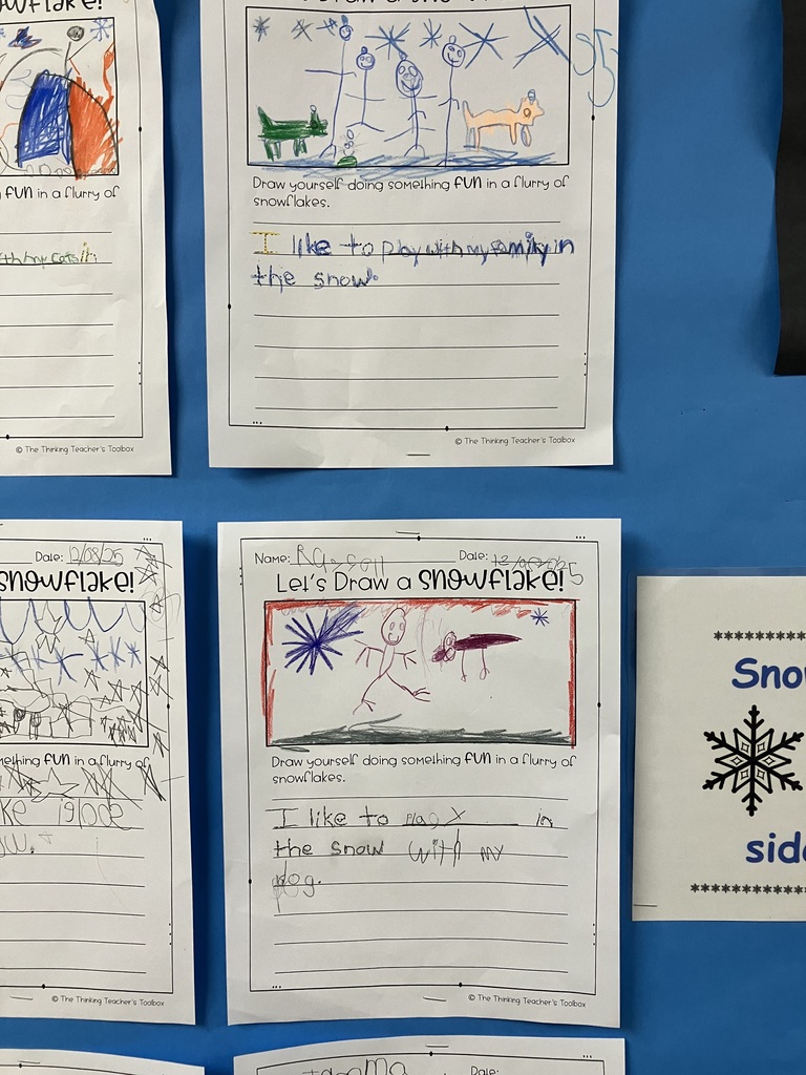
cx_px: 403
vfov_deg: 63.4
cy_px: 538
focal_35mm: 28
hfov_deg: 49.7
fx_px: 869
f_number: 1.8
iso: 80
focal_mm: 3.99
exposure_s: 1/81
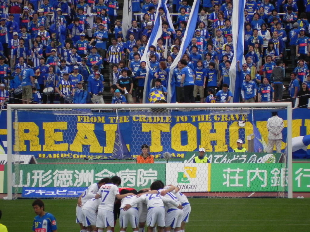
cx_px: 155
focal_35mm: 678
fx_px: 6072
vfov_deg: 2.2
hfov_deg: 2.9
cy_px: 116
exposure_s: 1/202
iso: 160
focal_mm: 120
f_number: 5
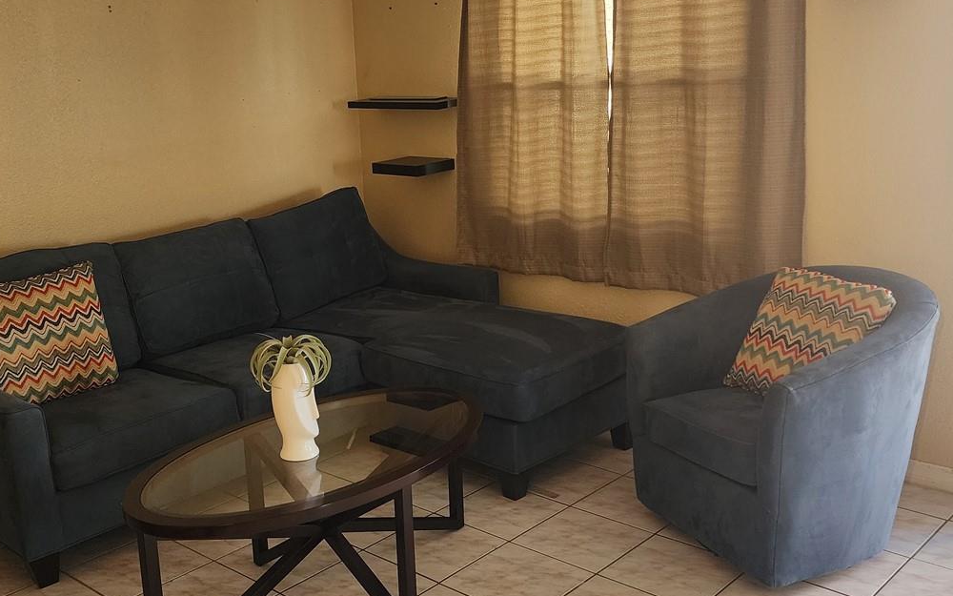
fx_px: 1013
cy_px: 267
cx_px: 442
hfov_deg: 50.3
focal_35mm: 39
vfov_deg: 32.7
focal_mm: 6.4
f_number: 1.8
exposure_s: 1/120
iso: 250
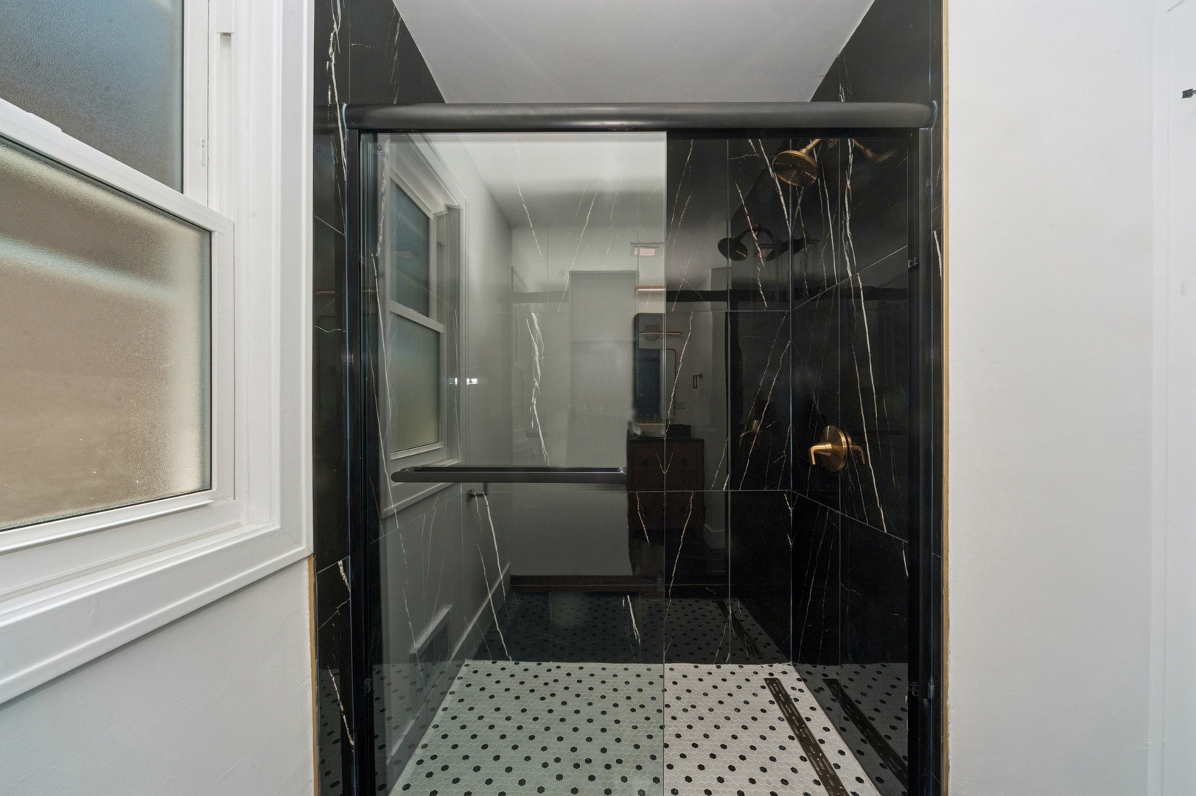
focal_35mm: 12
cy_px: 398
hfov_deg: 112.7
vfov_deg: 89.9
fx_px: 398
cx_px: 598
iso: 200
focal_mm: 12
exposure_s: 1/250
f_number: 13
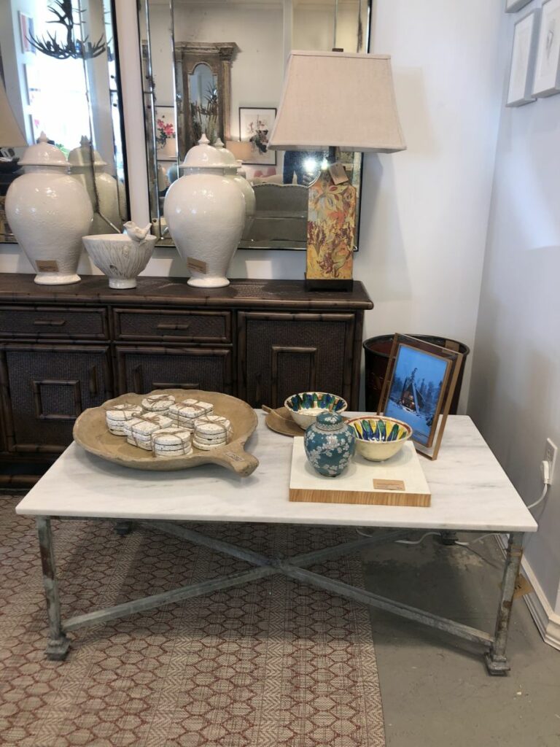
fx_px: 604
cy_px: 374
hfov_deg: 49.7
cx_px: 280
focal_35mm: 28
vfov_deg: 63.4
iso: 20
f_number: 1.8
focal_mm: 3.99
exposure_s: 1/19
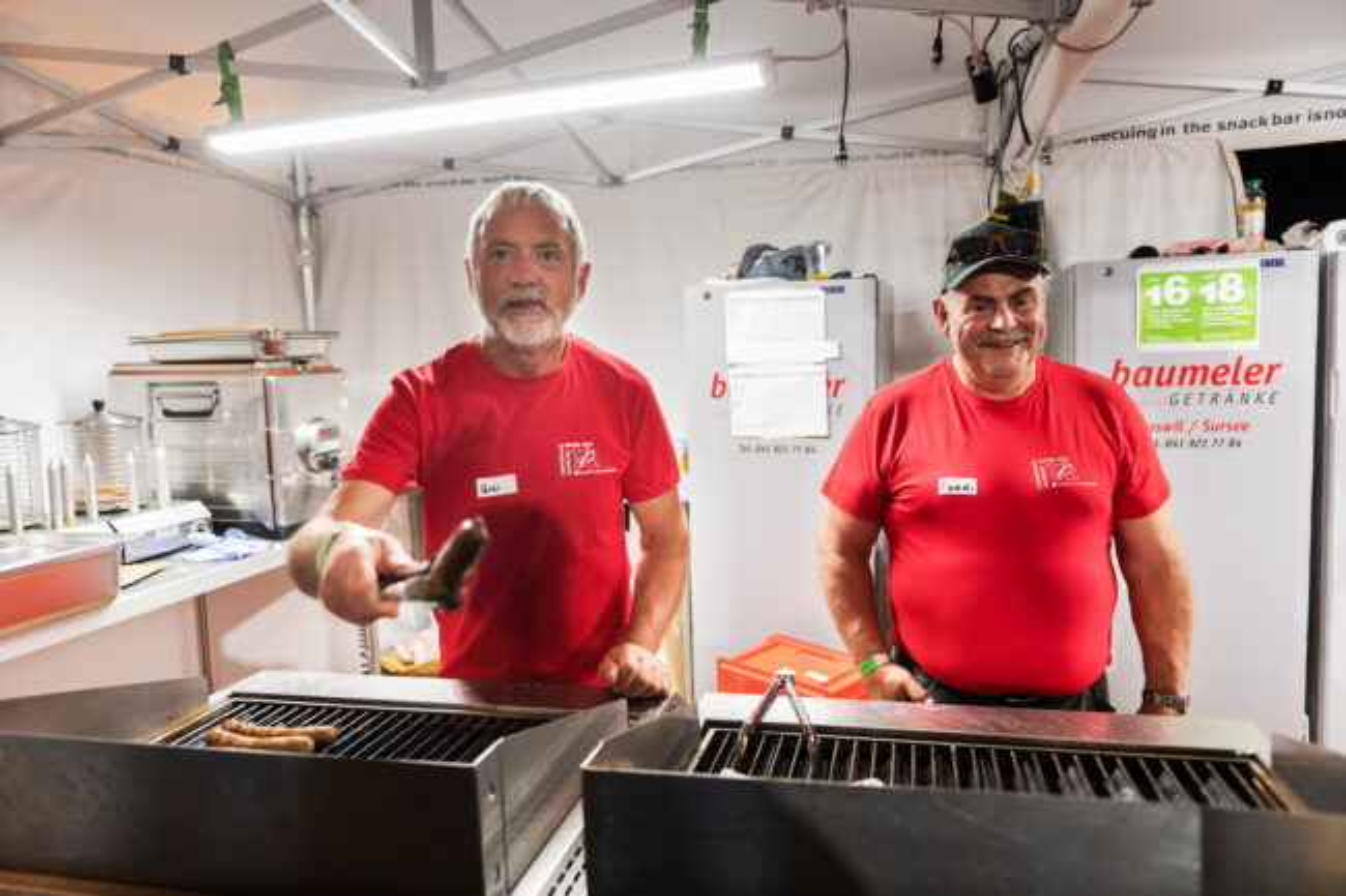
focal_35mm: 24
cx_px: 673
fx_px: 897
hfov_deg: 73.8
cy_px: 448
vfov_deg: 53.1
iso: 1000
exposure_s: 1/125
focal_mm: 24
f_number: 2.8
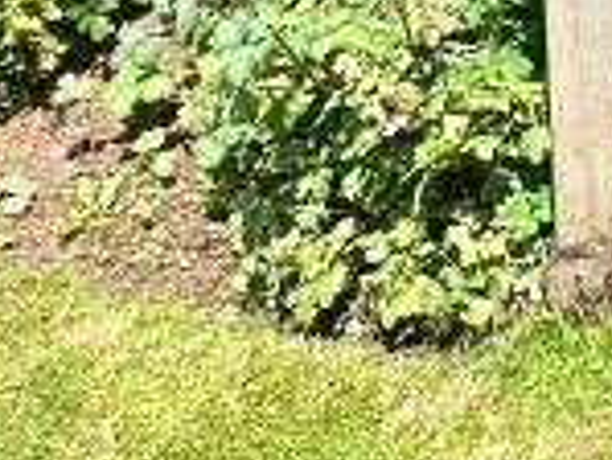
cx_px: 1191
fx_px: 1699
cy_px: -641
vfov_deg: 12.3
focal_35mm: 96
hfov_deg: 16.2
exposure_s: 1/940
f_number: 2.2
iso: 40
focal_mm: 2.22
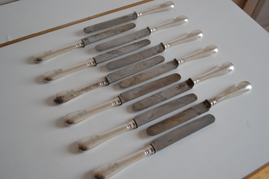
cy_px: 90
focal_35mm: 39
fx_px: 291
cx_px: 134
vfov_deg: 34.2
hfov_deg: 49.6
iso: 400
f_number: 4.2
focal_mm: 26
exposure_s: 1/60
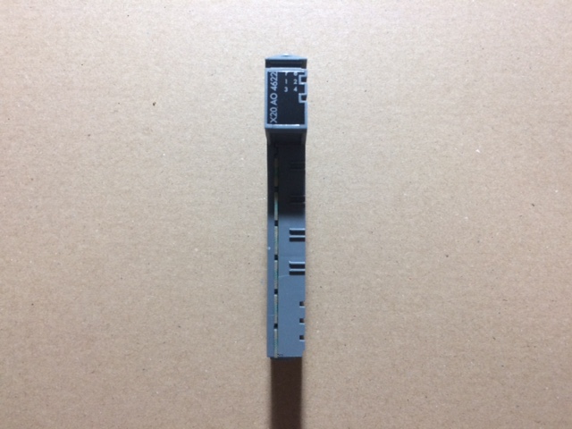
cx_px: 286
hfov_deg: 61.7
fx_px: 479
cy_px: 214
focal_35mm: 29
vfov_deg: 48.2
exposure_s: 1/33
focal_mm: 4.15
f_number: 2.2
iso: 200
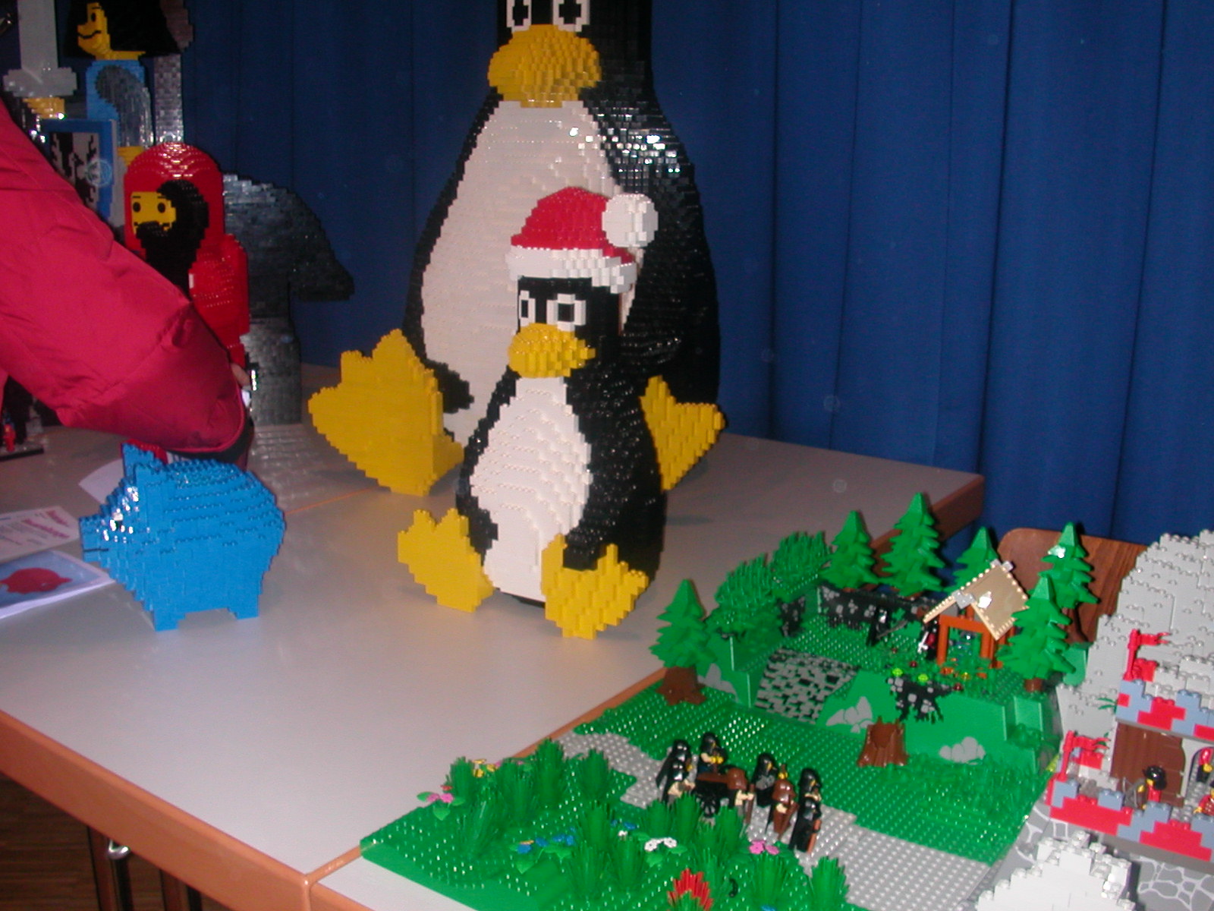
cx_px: 607
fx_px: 1298
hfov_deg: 50.1
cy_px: 456
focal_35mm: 37
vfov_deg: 38.7
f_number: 4.5
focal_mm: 5.6
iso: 131
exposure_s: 1/59.9
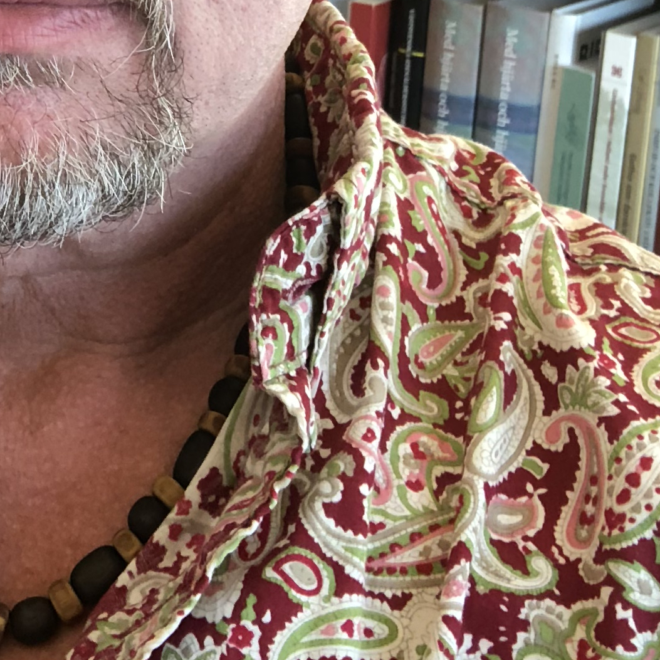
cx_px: -48
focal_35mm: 83
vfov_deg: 18.8
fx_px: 1790
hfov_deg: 20.0
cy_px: -285
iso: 100
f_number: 2.2
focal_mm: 2.87
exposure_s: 1/50
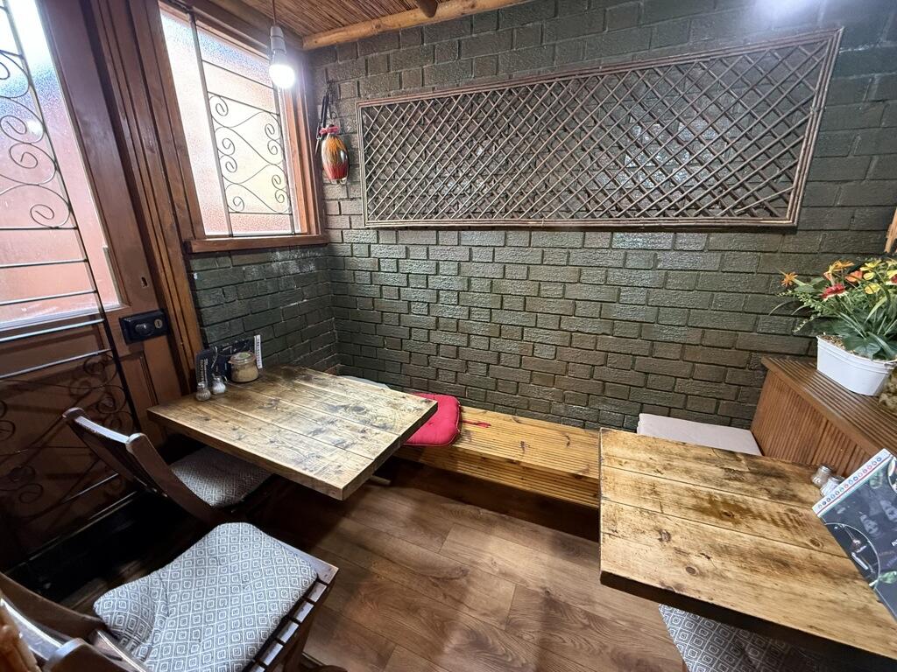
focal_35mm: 14
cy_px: 336
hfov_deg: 102.1
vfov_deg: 85.7
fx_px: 363
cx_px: 448
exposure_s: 1/50
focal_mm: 2.22
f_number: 2.2
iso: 500
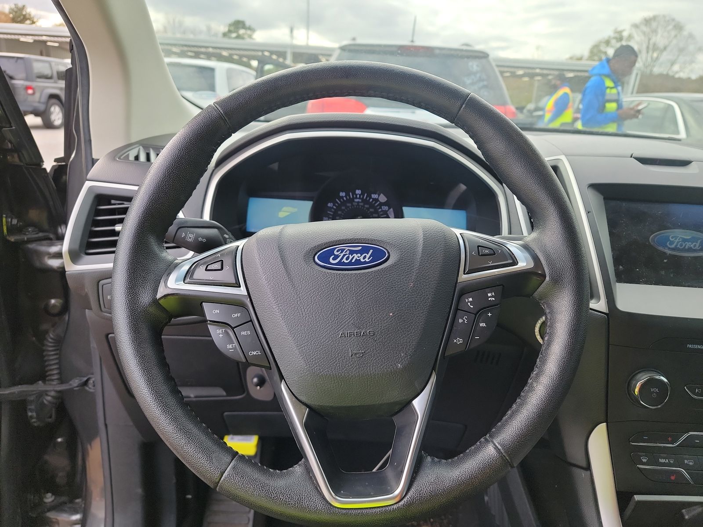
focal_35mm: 24
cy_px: 264
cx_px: 352
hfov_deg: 71.6
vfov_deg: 56.8
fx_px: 487
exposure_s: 1/59
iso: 55
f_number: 1.8
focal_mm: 6.7
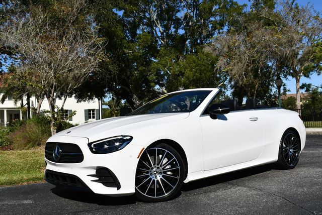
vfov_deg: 33.5
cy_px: 108
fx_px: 358
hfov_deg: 48.4
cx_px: 161
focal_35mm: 40
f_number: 10
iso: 100
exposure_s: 1/400
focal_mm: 20
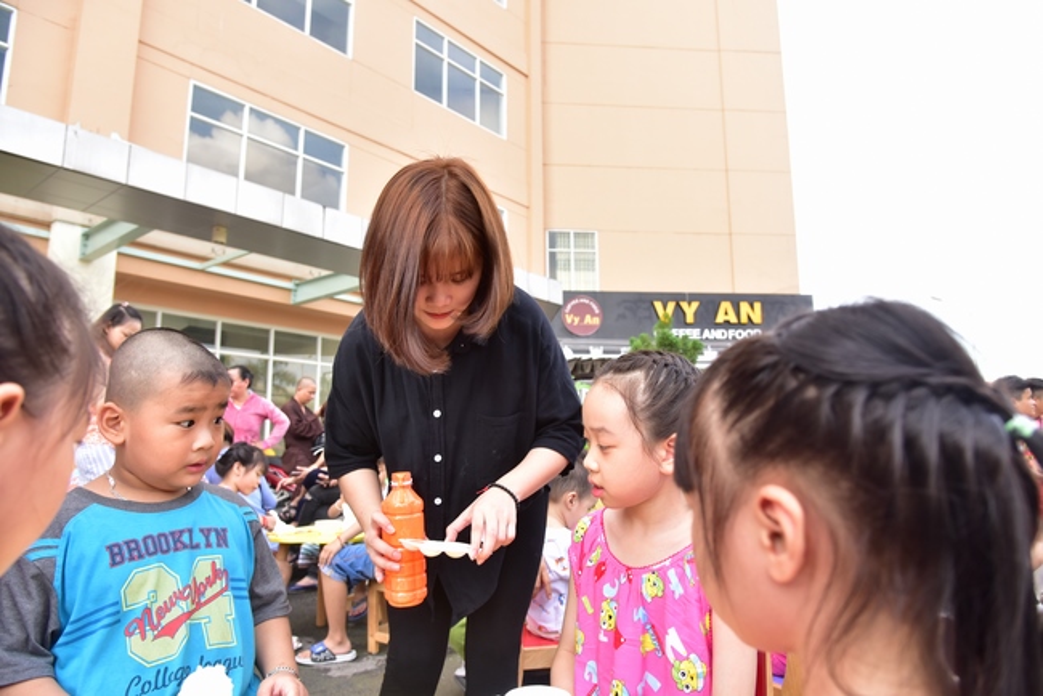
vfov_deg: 53.2
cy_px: 348
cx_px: 522
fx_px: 696
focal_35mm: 24
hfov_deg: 73.7
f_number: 5.6
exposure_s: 1/200
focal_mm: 24
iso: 400
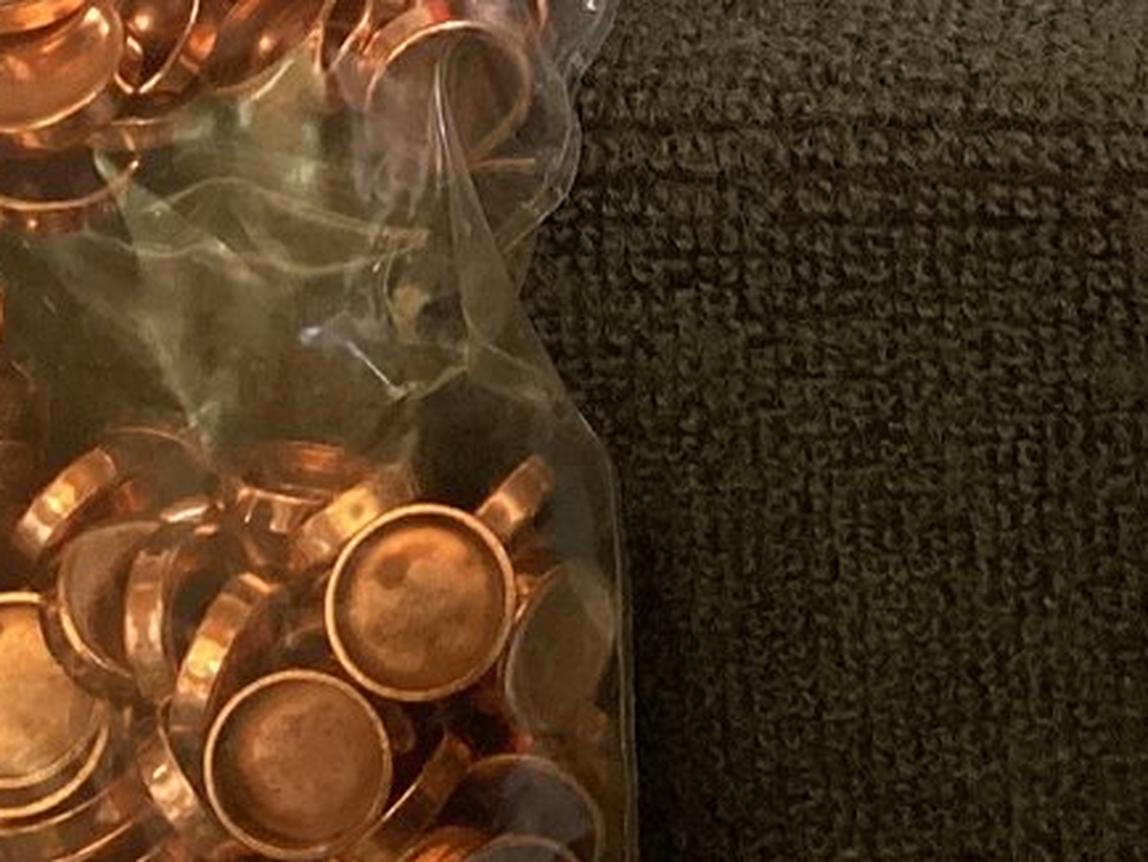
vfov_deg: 12.6
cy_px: -636
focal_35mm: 108
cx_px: 1075
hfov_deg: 17.9
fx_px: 3584
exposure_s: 1/50
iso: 125
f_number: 2.4
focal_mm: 3.3
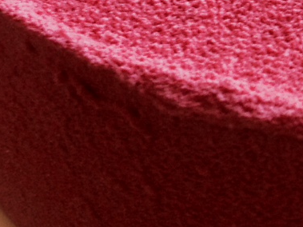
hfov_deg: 9.8
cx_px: 571
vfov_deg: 7.6
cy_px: -164
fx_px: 1654
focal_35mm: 189
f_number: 2.4
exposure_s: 1/20
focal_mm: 4.28
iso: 64
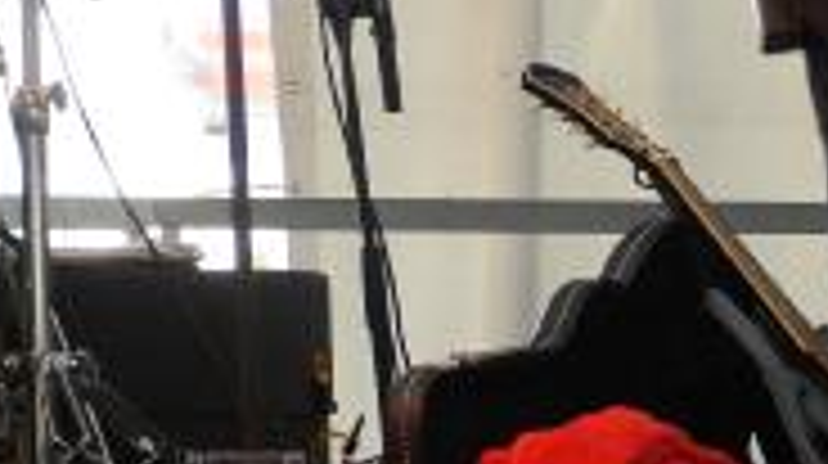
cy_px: -54
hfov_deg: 10.7
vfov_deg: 6.7
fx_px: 3947
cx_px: -958
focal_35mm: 180
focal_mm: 19
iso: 640
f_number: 4.4
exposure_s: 1/125
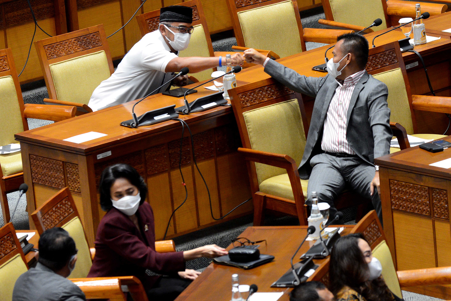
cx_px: 226
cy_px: 150
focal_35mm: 155
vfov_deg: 8.9
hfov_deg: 13.2
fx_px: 1942
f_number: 5.6
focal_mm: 155
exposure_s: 1/125
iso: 2500
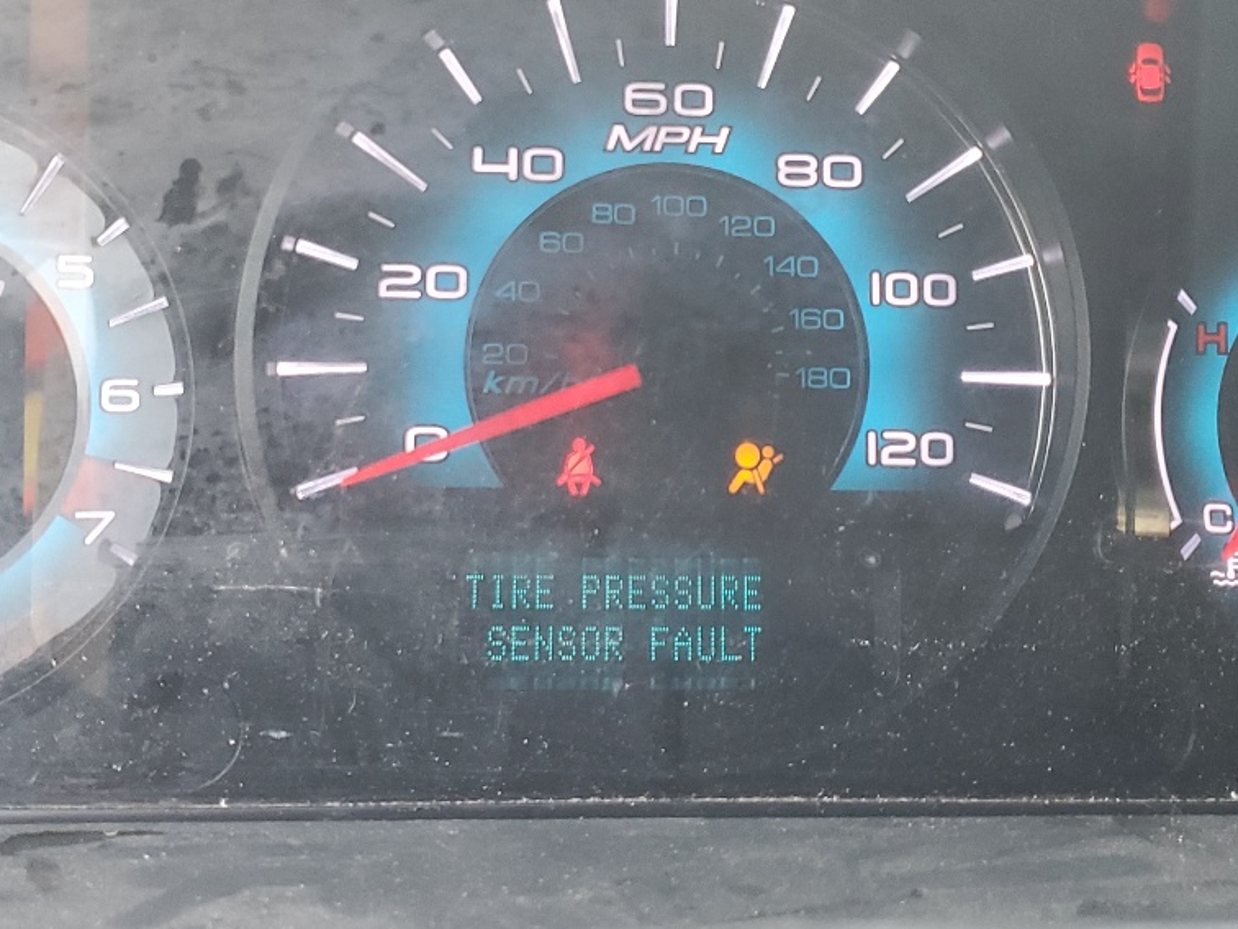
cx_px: 578
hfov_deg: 34.9
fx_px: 1967
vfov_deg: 26.2
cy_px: 229
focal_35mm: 55
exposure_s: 1/60.2
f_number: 1.5
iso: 73
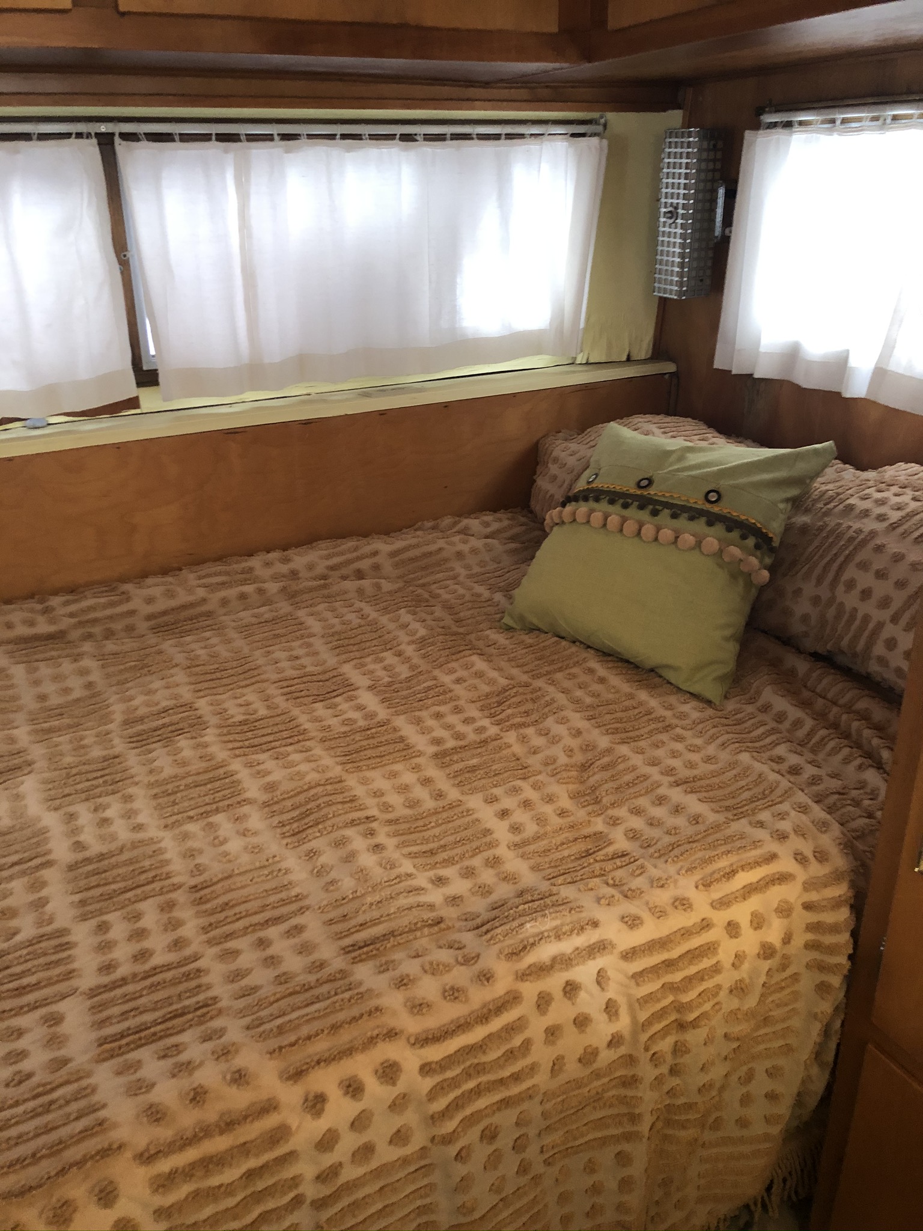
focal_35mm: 28
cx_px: 462
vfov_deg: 63.4
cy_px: 616
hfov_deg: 49.7
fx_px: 995
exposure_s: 1/15
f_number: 1.8
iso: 100
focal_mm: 3.99
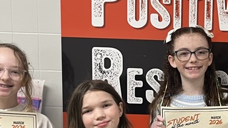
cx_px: 220
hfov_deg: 22.6
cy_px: 149
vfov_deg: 13.0
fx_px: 550
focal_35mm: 91
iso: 100
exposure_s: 1/41
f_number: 1.6
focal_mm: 5.1
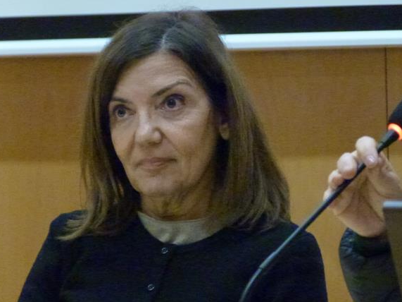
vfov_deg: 3.9
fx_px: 4412
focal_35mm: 380
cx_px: 206
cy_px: 157
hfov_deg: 5.2
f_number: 4.1
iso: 1600
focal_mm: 61
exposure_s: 1/30
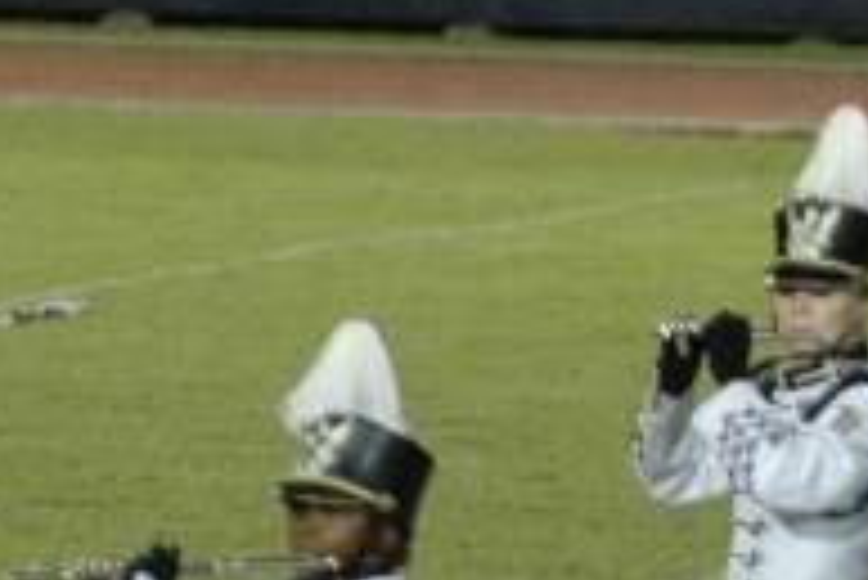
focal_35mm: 651
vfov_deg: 2.1
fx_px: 15708
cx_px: -387
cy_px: 638
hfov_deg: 3.2
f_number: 2.8
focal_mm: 82
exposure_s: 1/60
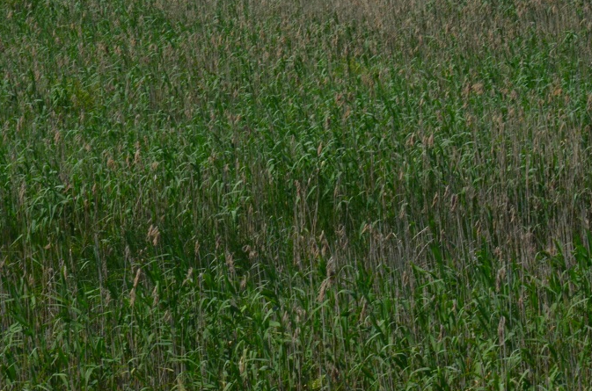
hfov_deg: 5.2
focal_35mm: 401
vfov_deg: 3.4
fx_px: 6577
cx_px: 308
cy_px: 155
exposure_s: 1/320
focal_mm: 180
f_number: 36
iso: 900
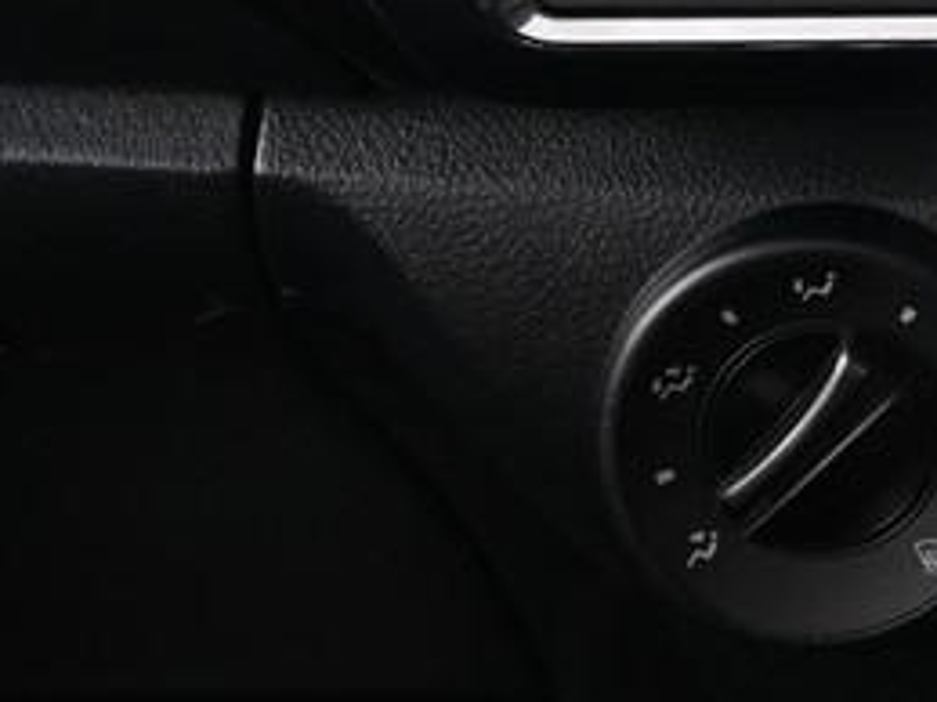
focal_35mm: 98
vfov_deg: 14.2
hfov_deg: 18.1
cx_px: 1346
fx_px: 2651
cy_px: -329
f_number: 5.6
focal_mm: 24
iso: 560
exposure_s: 1/45
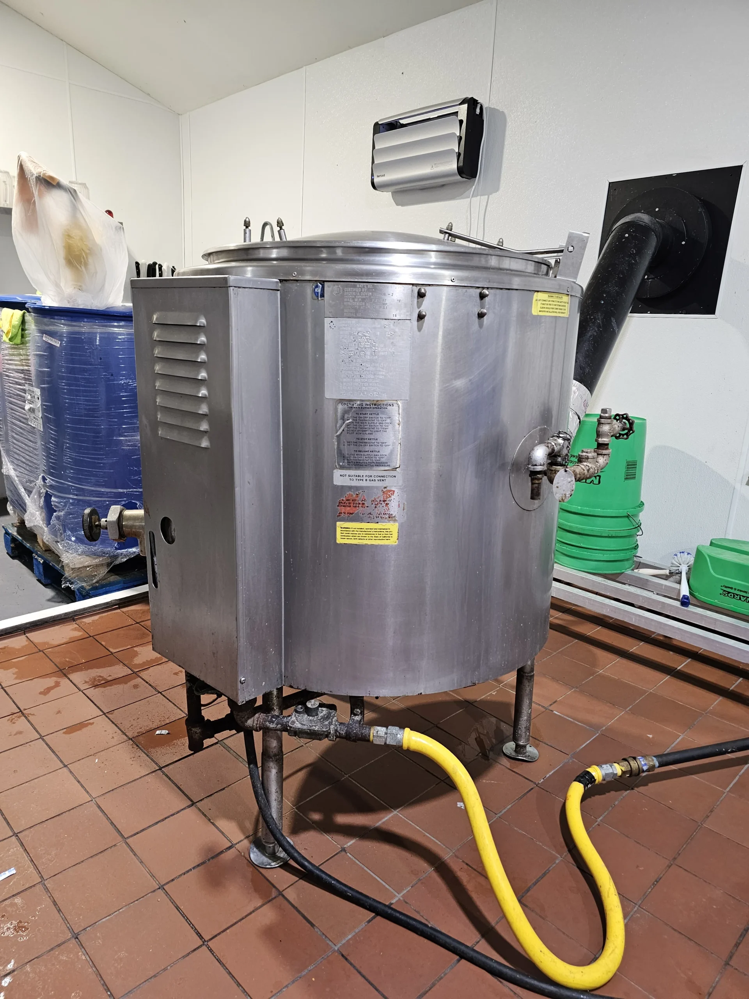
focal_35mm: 23
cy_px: 500
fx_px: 664
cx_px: 374
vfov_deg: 73.9
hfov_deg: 58.9
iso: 200
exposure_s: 1/120
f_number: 1.7
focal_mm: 6.3
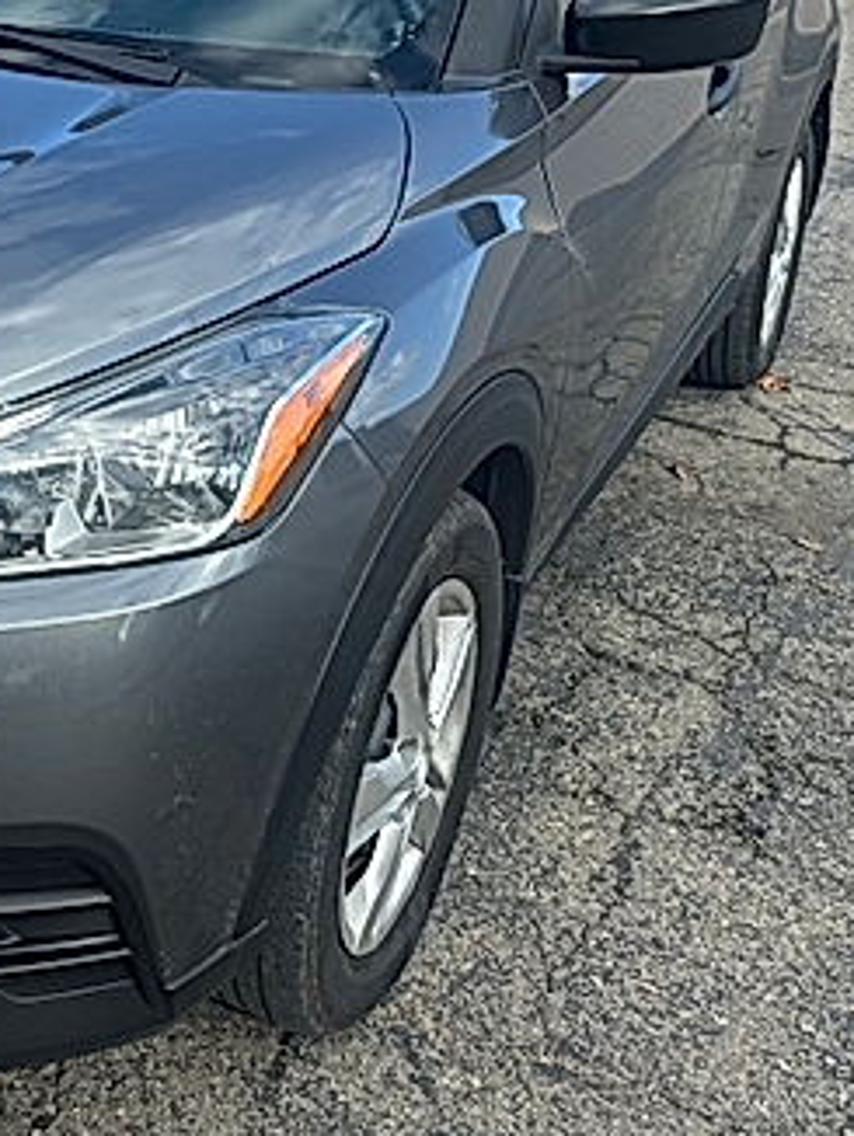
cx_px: -132
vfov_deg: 35.3
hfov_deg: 25.2
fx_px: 1741
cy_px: 272
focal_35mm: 53
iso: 80
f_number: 1.78
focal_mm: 6.86
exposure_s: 1/1412
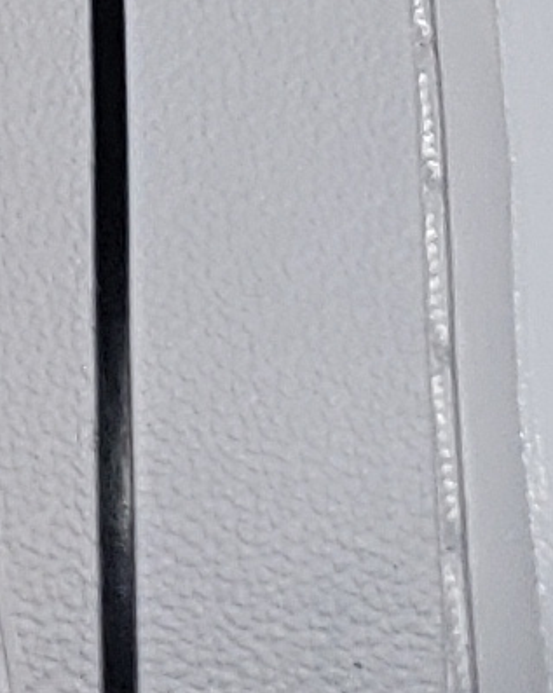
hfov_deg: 6.0
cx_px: 82
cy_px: -770
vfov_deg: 7.2
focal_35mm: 258
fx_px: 5284
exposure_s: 1/812
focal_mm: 4.3
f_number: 1.5
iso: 50
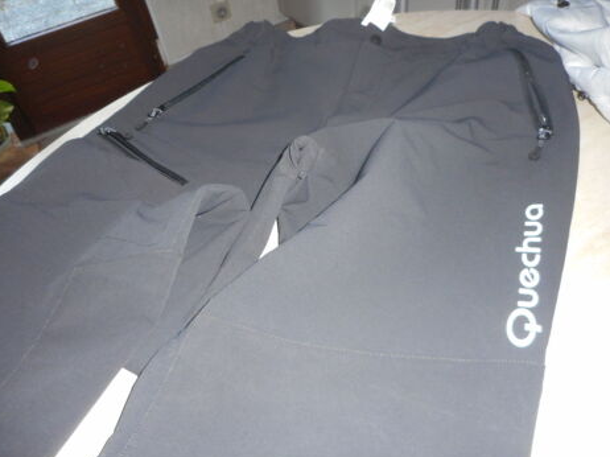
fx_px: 458
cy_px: 227
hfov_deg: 67.3
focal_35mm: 26
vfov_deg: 53.0
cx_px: 296
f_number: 3.7
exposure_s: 1/25
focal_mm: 4.5
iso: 200
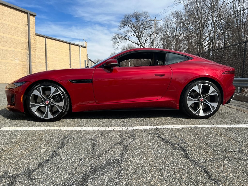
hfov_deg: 67.3
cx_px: 124
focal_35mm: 26
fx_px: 186
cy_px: 93
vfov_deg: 53.1
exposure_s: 1/4444
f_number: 1.5
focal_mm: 5.7
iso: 50
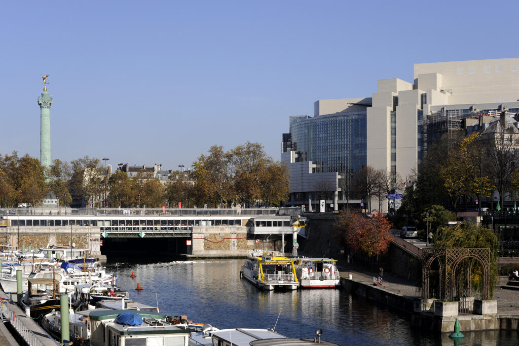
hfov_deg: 28.9
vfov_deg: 19.4
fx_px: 1009
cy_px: 173
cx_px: 260
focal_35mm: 70
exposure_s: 1/800
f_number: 11
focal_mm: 70
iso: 400
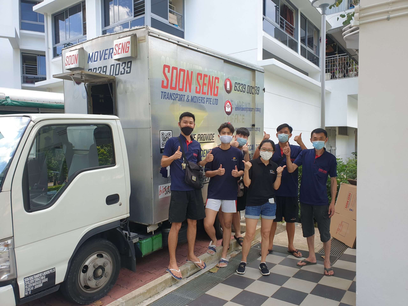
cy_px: 153
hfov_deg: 67.3
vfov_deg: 53.1
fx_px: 306
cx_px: 204
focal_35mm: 26
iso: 50
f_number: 2.4
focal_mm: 4.3
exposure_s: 1/253
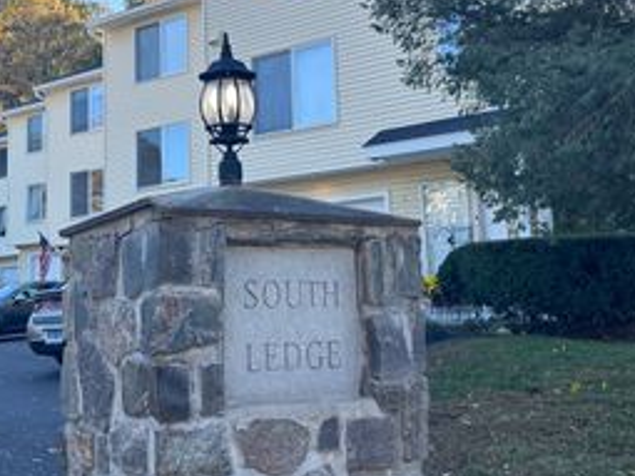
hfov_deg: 40.4
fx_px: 862
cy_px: 161
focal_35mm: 47
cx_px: 276
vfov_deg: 30.6
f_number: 1.78
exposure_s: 1/816
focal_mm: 6.86
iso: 80
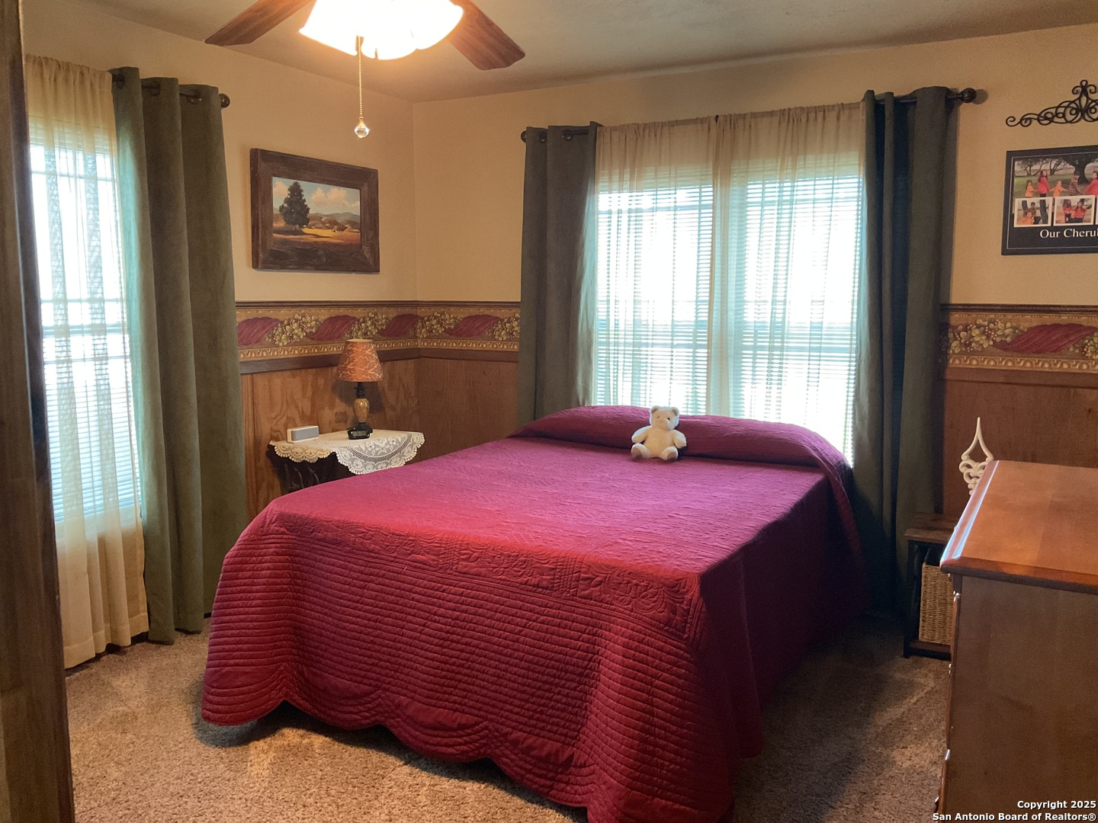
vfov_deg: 48.2
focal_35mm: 29
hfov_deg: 61.7
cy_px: 412
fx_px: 920
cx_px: 549
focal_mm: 3
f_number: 1.8
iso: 250
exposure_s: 1/30
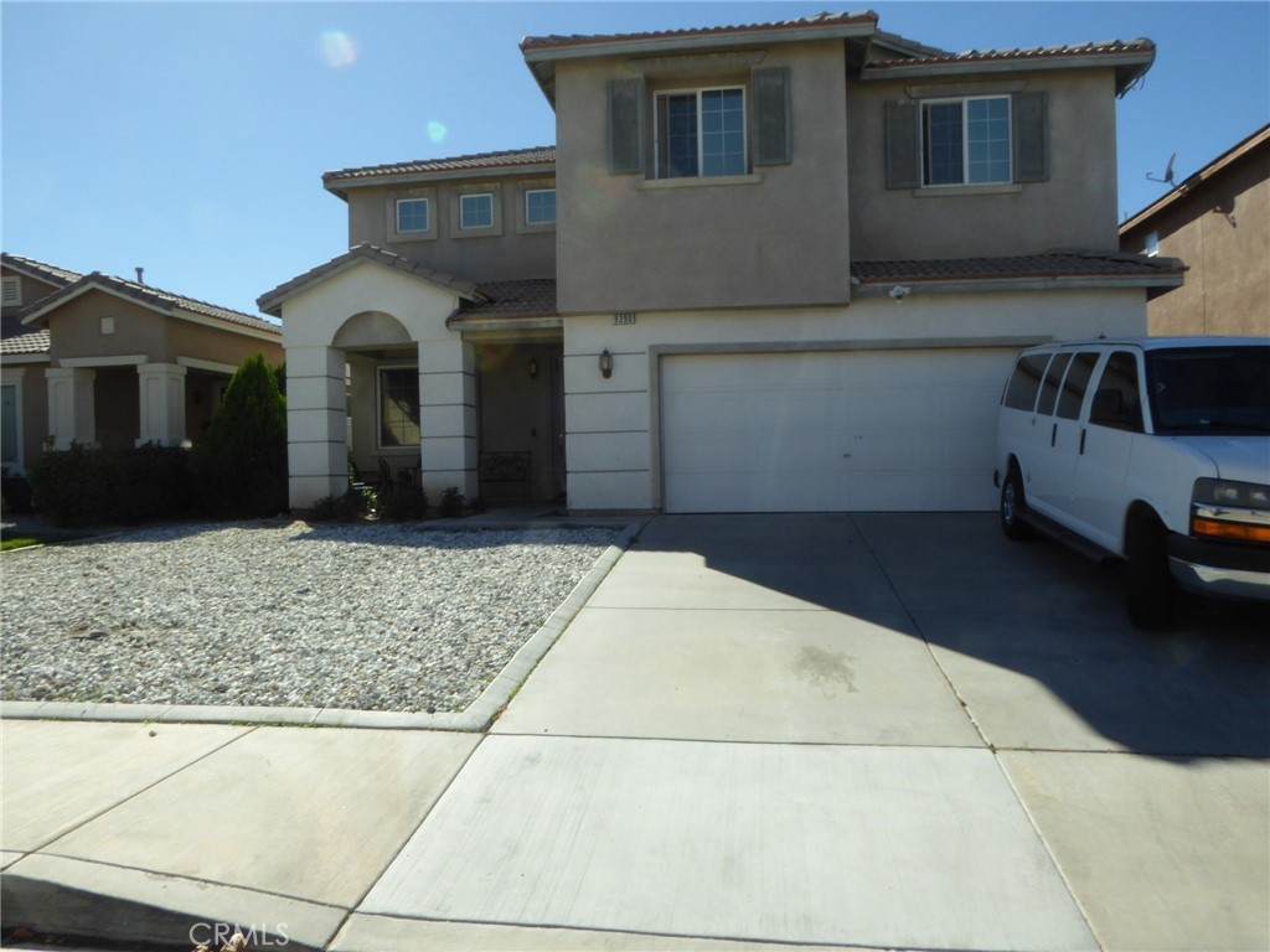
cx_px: 635
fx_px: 881
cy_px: 476
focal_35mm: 24
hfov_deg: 71.6
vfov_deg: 56.8
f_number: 8
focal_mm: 4.3
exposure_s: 1/200
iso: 100
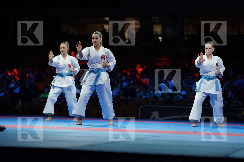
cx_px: 122
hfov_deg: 19.6
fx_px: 705
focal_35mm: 104
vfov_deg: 13.2
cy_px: 81
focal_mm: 104
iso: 640
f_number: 2.8
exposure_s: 1/500
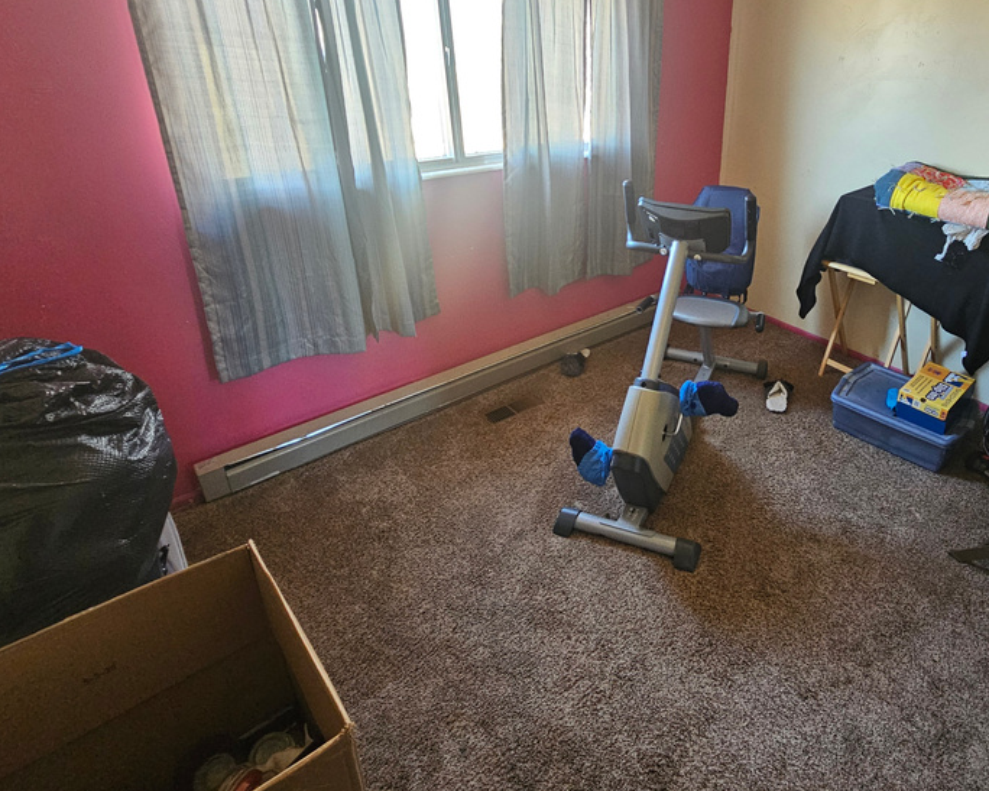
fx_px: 556
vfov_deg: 69.9
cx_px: 665
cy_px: 304
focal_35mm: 19
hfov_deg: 80.3
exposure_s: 1/30
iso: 320
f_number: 2.2
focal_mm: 2.2
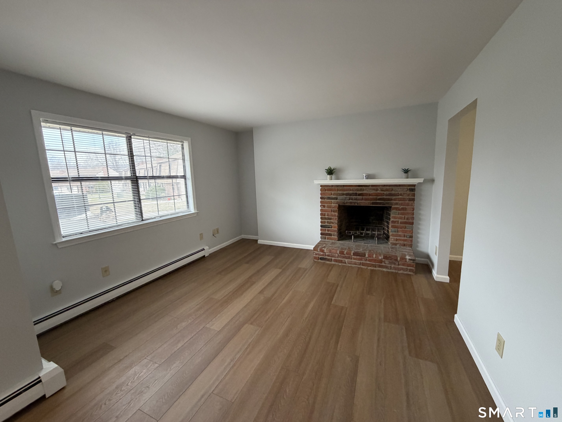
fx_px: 227
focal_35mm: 14
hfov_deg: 102.1
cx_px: 281
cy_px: 211
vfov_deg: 85.7
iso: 250
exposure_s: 1/120
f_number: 2.2
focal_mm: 2.22
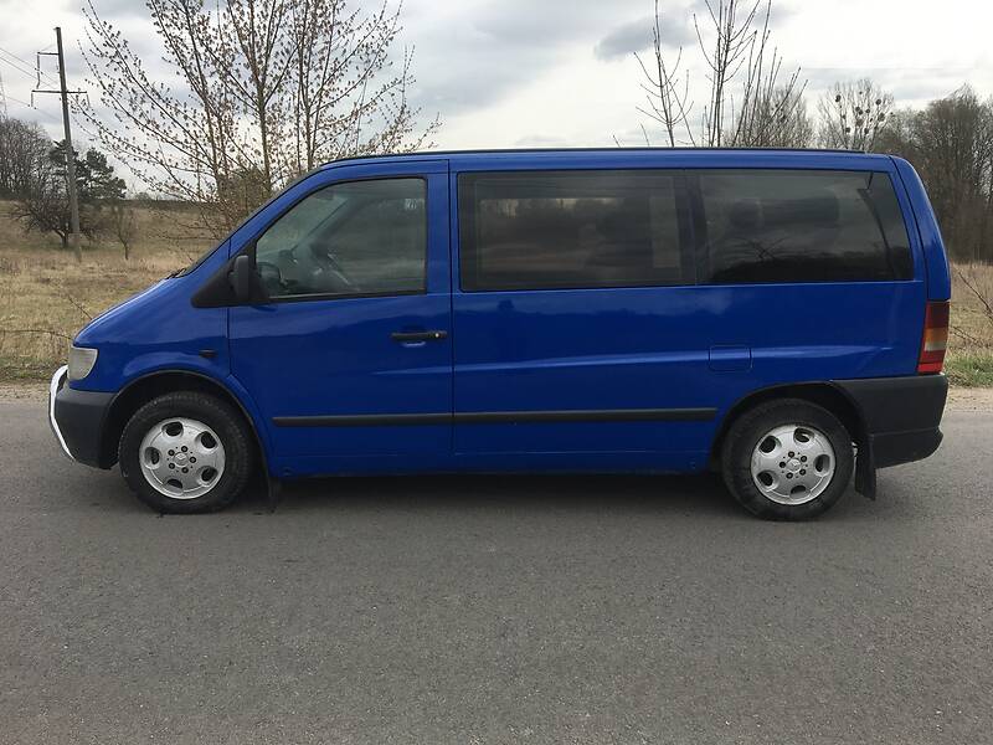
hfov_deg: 61.7
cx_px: 496
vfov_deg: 48.2
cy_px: 372
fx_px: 832
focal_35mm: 29
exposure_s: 1/1068
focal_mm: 4.2
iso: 25
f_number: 2.2
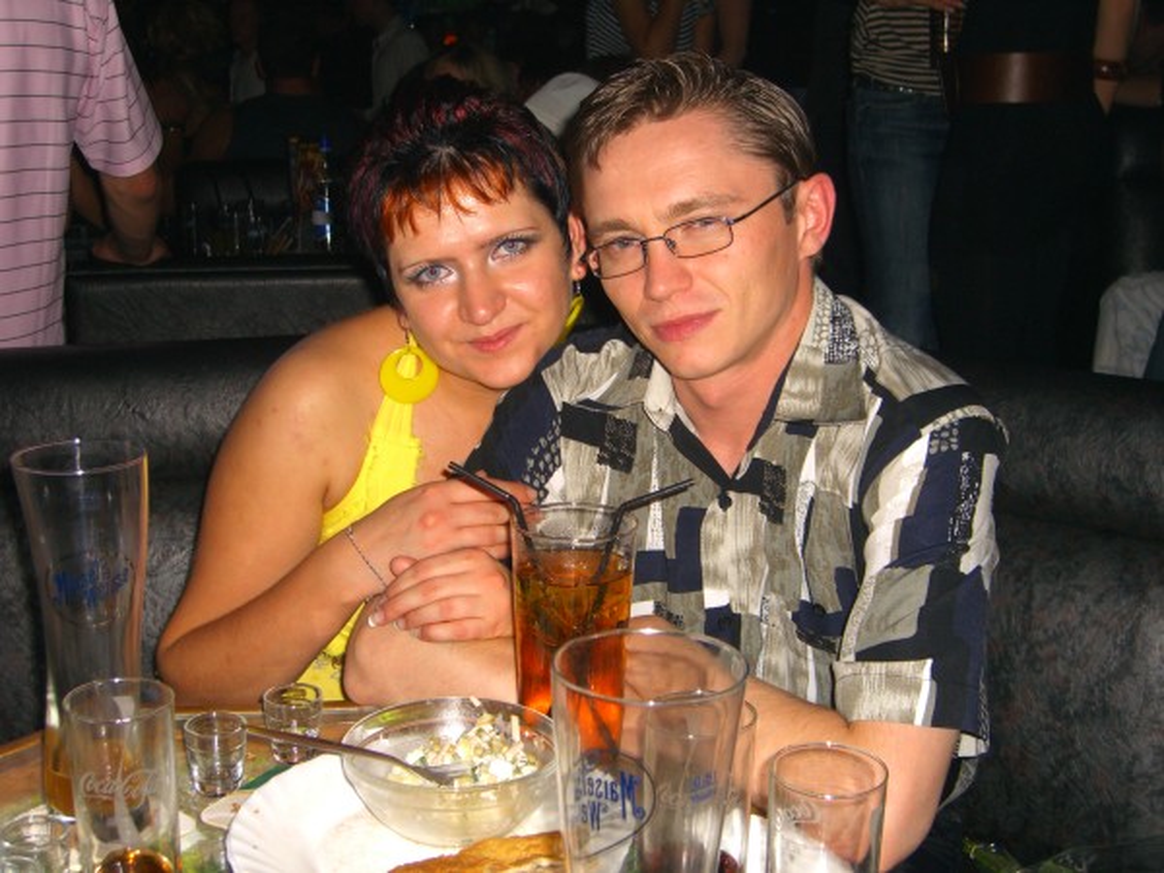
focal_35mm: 46
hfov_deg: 41.2
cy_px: 436
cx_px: 582
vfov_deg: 31.5
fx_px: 1547
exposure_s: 1/60
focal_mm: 9.5
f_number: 3.1
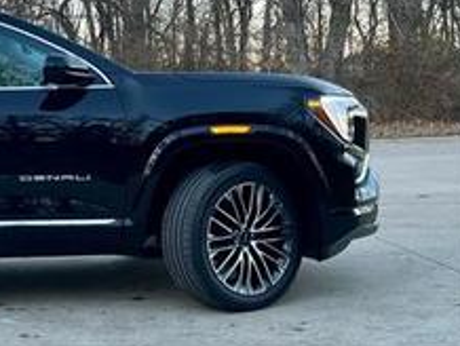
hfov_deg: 28.8
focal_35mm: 60
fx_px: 798
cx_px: -61
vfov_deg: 24.3
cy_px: 114
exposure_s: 1/121
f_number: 1.6
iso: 80
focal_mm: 5.1
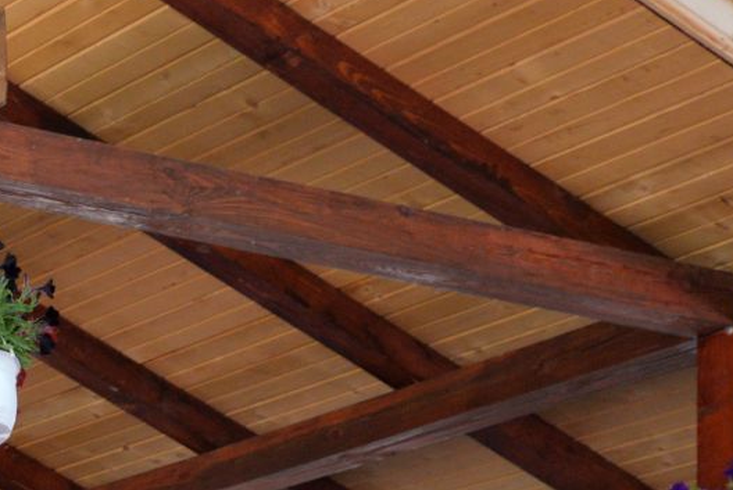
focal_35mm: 160
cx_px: -565
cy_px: 826
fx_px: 3260
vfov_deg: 8.3
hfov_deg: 11.9
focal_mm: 44
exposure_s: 1/160
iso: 1600
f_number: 6.3
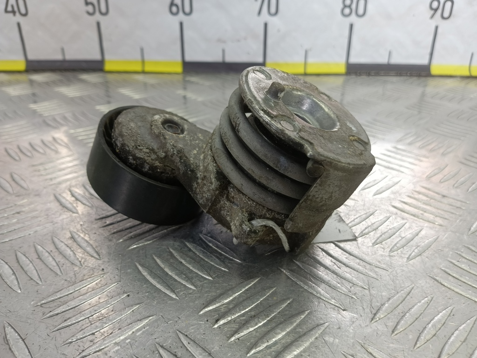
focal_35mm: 27
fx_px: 372
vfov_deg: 51.4
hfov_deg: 65.3
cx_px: 238
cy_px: 179
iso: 106
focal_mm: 4.11
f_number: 1.6
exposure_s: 1/50
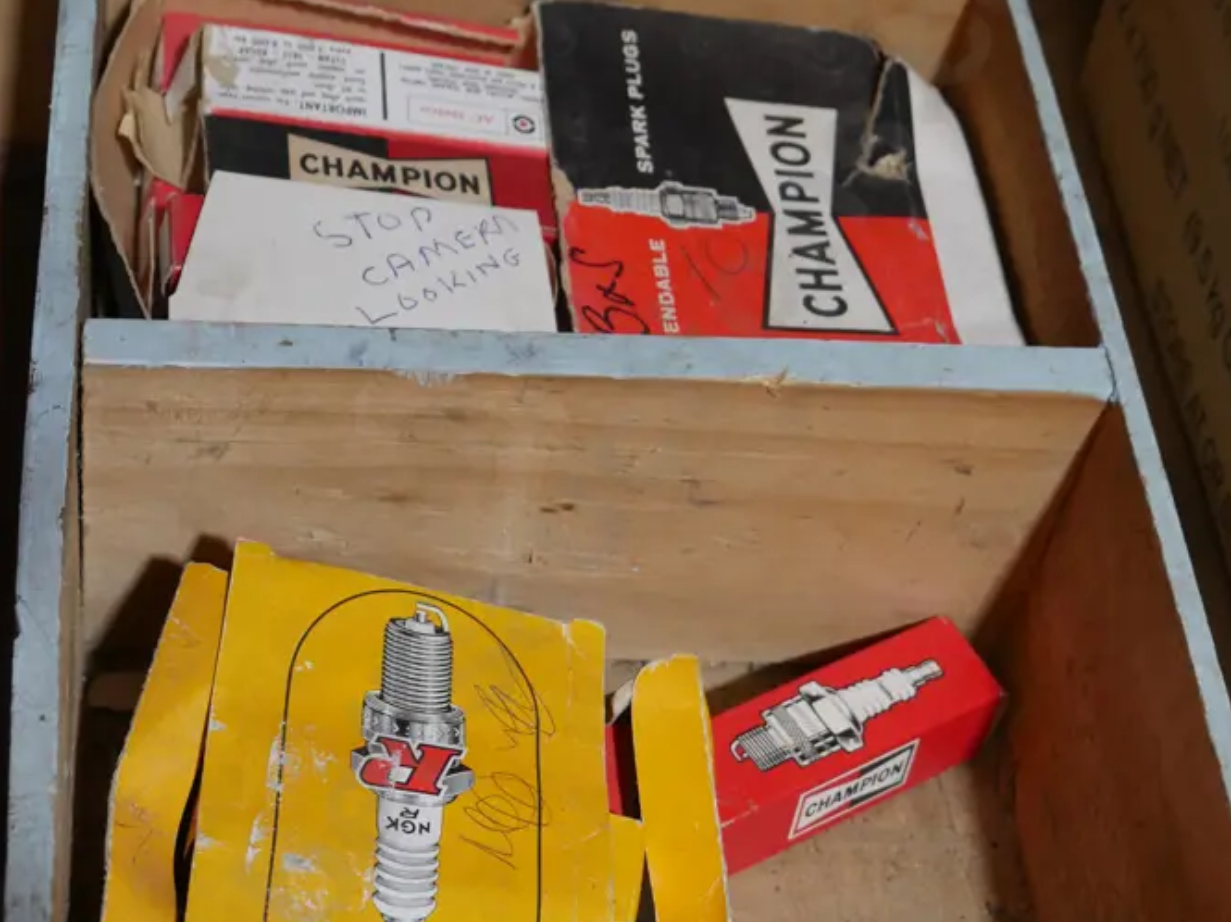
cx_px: 590
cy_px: 513
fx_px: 2630
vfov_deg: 19.9
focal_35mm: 74
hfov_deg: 26.3
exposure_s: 1/60
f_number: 5.2
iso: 500
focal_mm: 24
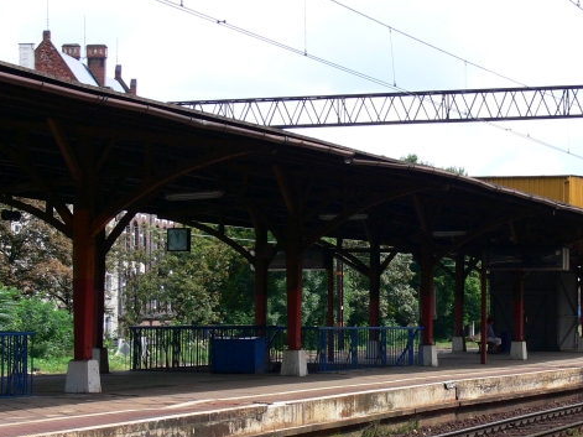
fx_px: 1802
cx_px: 446
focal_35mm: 107
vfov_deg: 13.8
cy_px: 280
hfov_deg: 18.3
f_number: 5.6
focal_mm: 13.3
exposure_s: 1/250
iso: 100
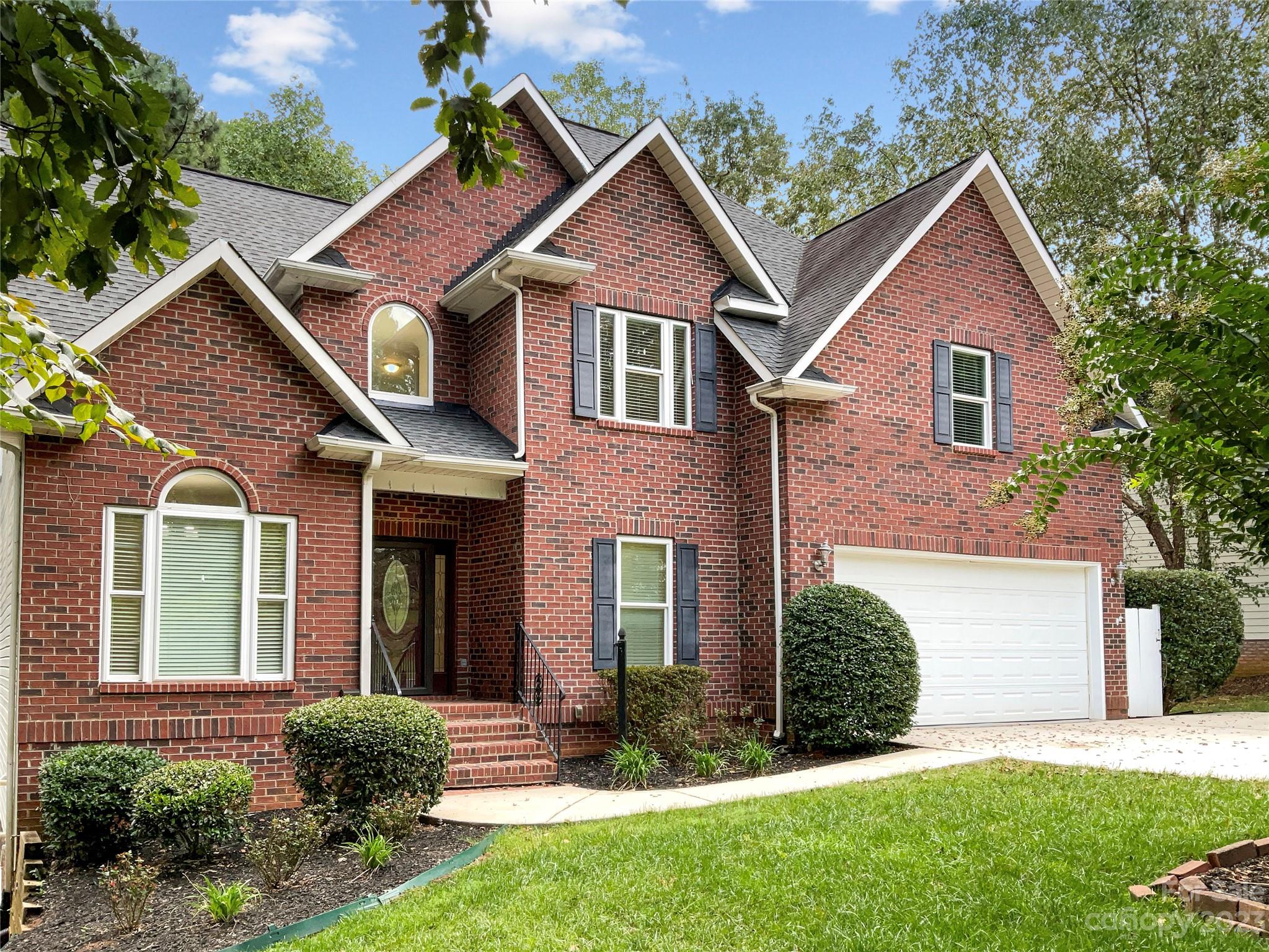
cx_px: 634
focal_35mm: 29
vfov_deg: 48.2
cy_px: 476
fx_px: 1063
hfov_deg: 61.7
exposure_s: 1/187
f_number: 1.8
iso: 16
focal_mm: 3
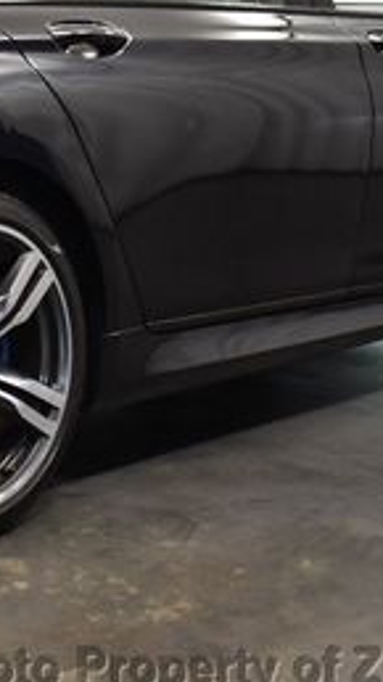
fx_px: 1879
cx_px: -108
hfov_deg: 11.4
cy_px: 153
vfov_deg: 20.4
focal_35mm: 104
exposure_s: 1/125
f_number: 3.5
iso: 900
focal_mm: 20
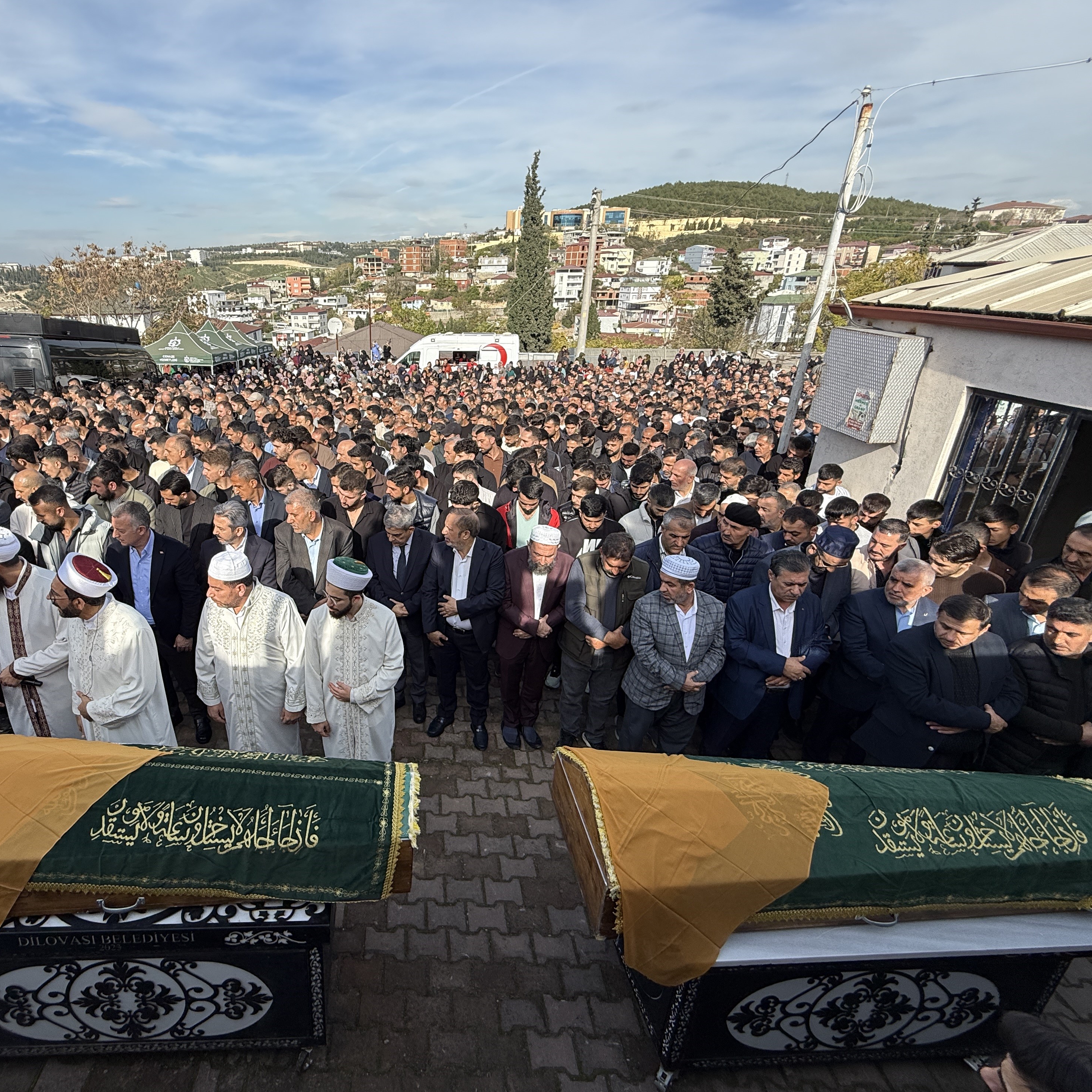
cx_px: 409
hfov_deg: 82.4
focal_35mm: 17
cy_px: 536
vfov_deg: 84.0
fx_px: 607
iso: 64
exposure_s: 1/1189
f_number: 2.2
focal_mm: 2.22
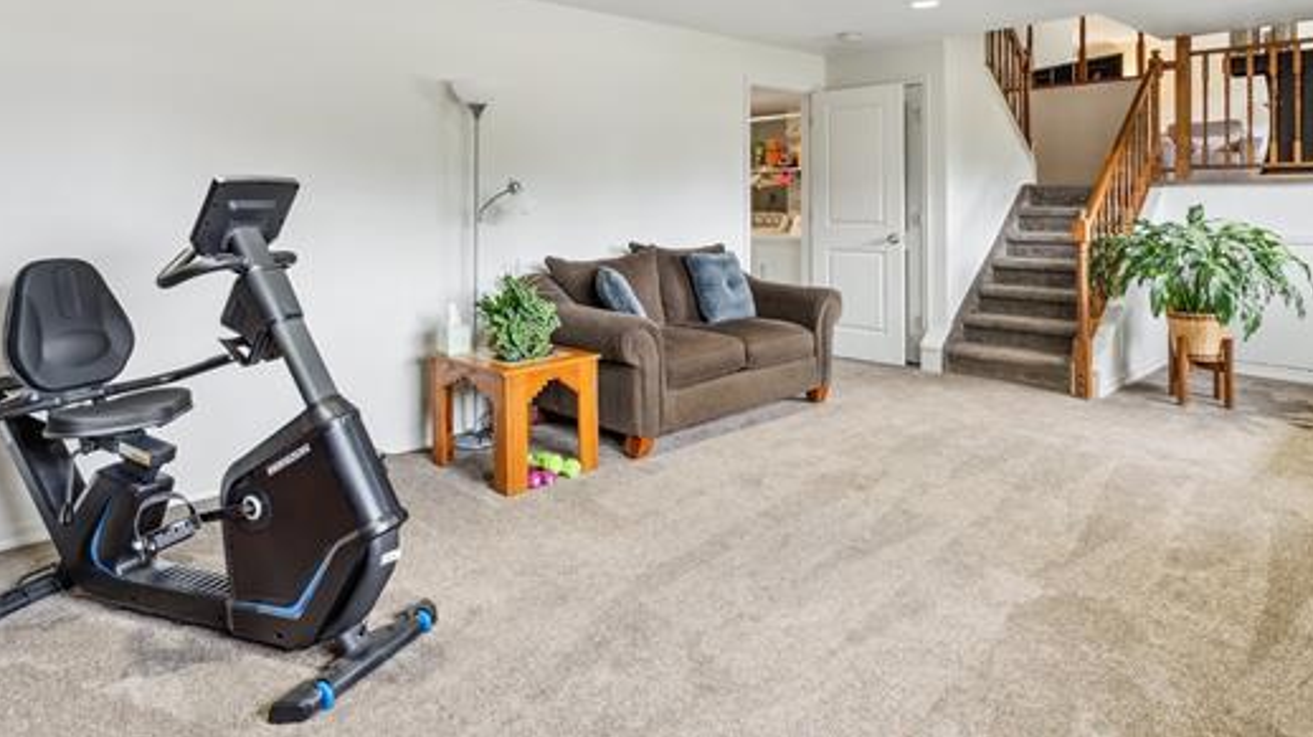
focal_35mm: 22
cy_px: 208
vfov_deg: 49.9
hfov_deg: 81.2
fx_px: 766
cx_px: 679
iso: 400
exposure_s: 1/10
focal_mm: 17
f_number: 8
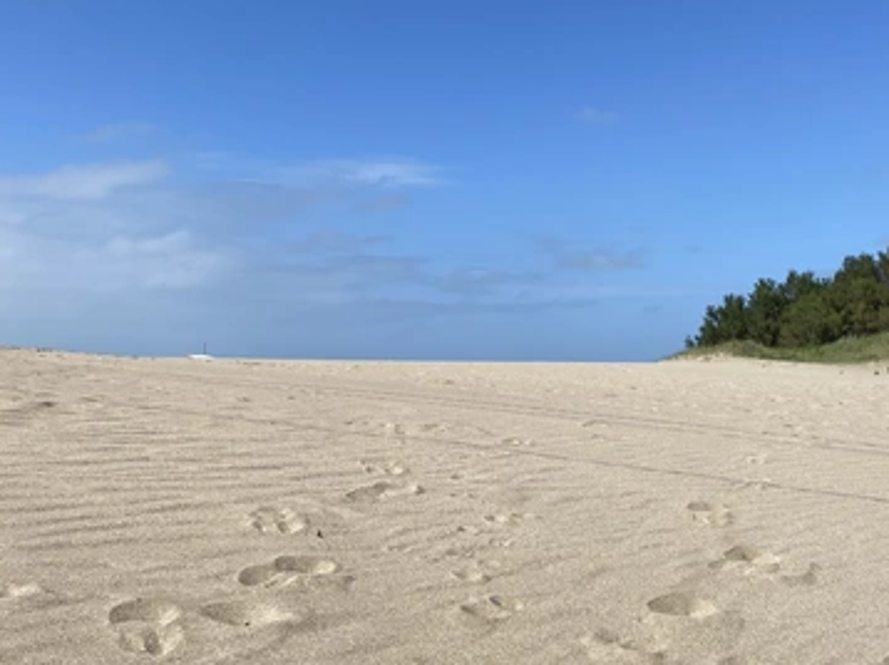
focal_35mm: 32
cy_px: 305
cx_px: 534
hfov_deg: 56.4
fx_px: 821
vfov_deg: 44.1
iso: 32
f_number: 1.8
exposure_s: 1/5025
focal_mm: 4.25
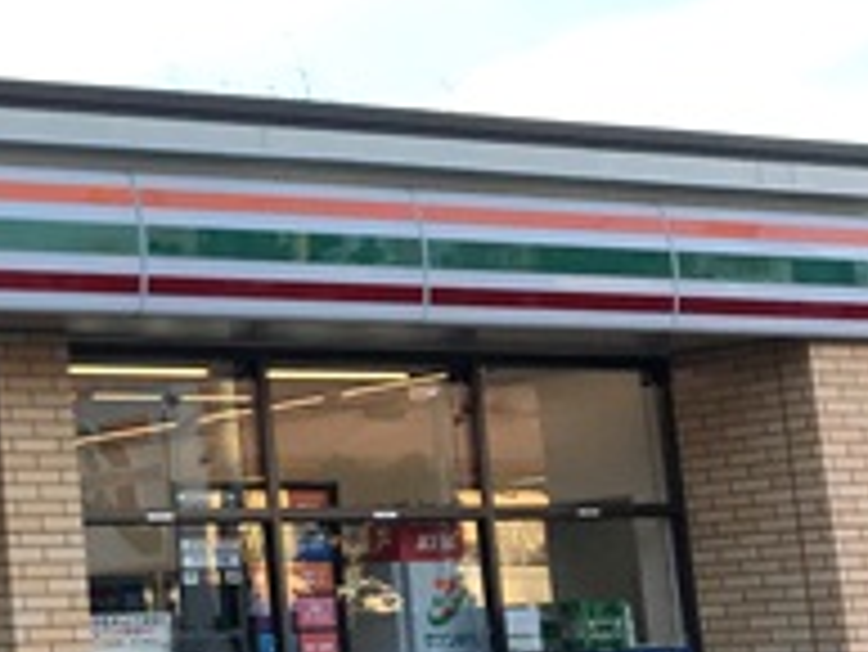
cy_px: 283
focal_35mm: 93
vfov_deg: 15.9
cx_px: -351
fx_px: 2333
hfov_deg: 19.0
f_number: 1.8
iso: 20
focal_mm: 3.99
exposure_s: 1/584
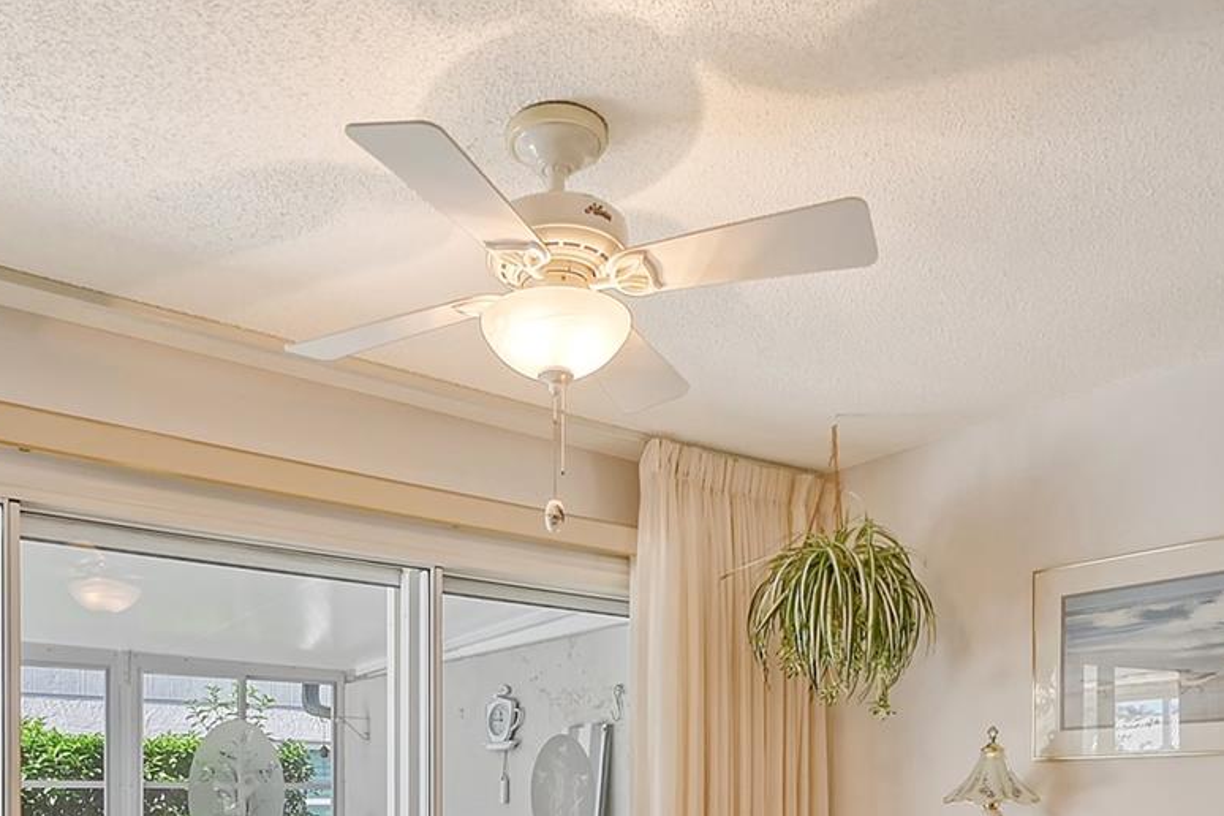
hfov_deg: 59.9
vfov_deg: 39.0
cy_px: 753
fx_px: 1054
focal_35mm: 31
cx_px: 511
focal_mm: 10
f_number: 10
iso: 800
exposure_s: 1/400
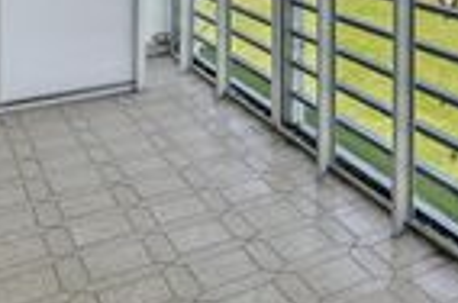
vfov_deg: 22.4
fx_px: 673
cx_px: 510
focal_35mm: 53
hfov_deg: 32.8
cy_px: -102
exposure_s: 1/280
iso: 400
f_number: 8
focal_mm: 10
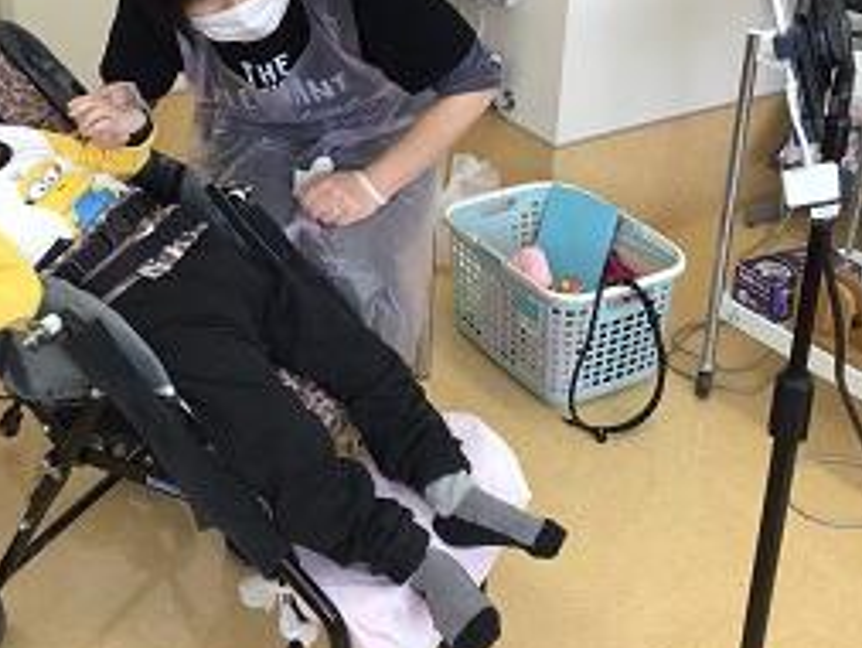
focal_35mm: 49
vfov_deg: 29.3
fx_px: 1221
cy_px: 171
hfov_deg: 38.6
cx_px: 317
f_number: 2.4
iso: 32
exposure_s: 1/60
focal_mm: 3.3
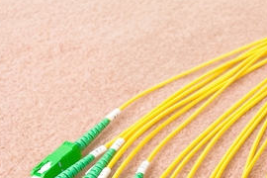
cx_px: 365
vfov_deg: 16.4
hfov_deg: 22.2
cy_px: 214
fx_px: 593
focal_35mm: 80
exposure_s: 1/279
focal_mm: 4.2
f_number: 1.6
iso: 32
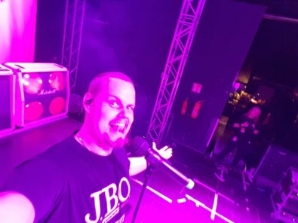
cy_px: 112
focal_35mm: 21
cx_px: 149
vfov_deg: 63.4
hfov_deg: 79.0
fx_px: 181
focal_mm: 2.1
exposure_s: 1/17
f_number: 1.7
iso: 250
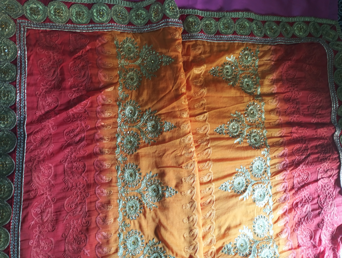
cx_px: 171
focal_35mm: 28
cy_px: 129
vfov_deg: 49.9
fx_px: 277
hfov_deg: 63.4
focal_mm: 4.26
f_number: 1.8
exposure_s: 1/33.3
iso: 418
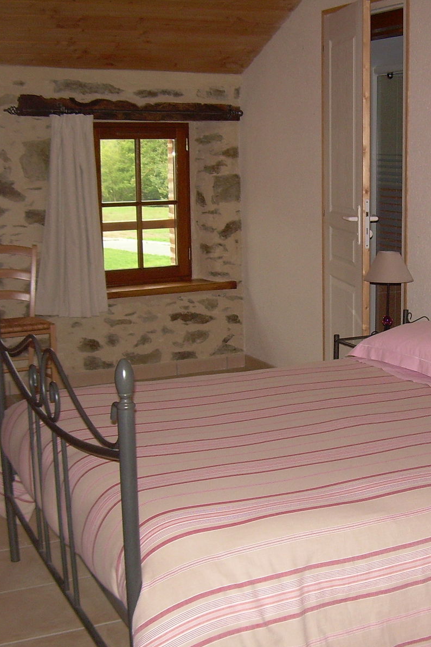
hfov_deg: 25.2
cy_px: 324
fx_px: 952
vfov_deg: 37.5
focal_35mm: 53
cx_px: 330
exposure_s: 1/60
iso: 130
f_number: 2.8
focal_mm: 6.3
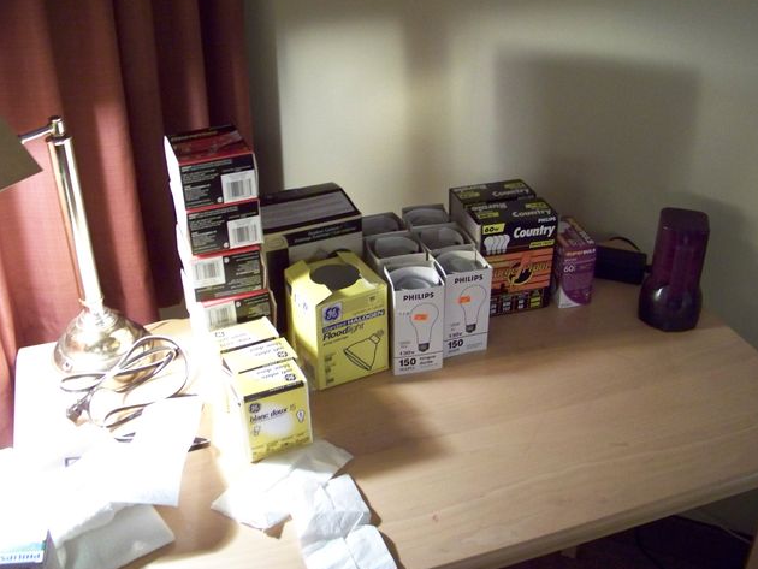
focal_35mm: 40
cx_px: 401
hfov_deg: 46.8
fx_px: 876
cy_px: 277
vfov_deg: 36.0
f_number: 2.8
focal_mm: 5.85
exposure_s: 1/8
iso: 400
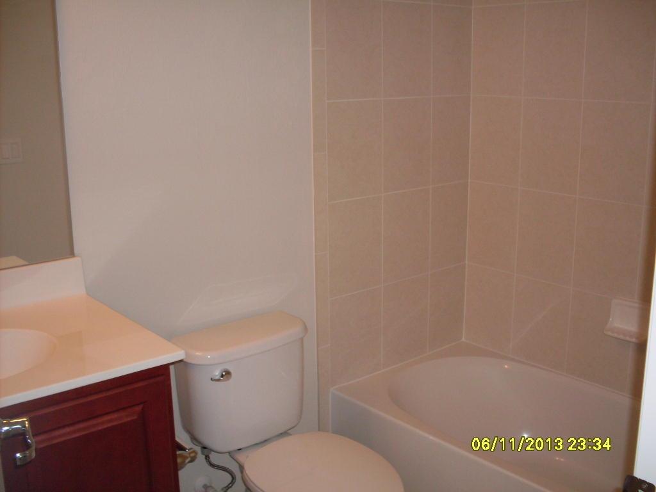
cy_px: 246
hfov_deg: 49.0
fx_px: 720
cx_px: 328
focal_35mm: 38
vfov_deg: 37.7
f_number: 2.8
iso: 100
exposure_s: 1/45
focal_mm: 6.3
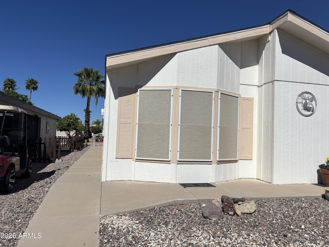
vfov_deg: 53.1
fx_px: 247
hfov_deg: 67.3
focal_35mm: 26
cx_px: 164
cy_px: 124
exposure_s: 1/12195
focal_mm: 5.96
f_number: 1.6
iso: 50
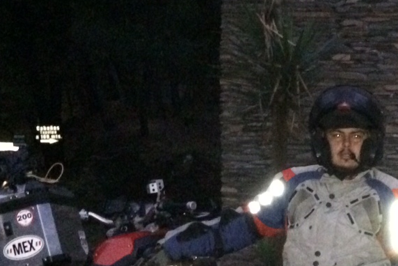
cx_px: 463
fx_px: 951
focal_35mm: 86
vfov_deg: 15.8
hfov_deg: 22.0
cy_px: 198
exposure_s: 1/16
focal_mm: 4.15
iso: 1000
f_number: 2.2
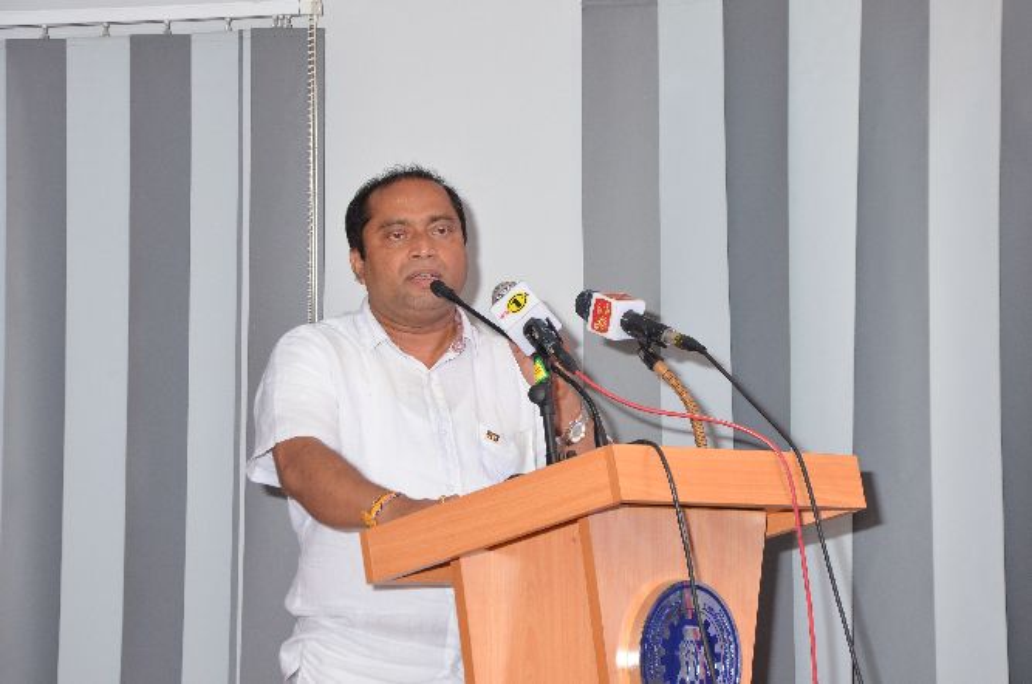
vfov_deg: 11.4
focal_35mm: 120
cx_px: 516
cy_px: 342
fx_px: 3433
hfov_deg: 17.1
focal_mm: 80
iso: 1250
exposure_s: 1/160
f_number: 8
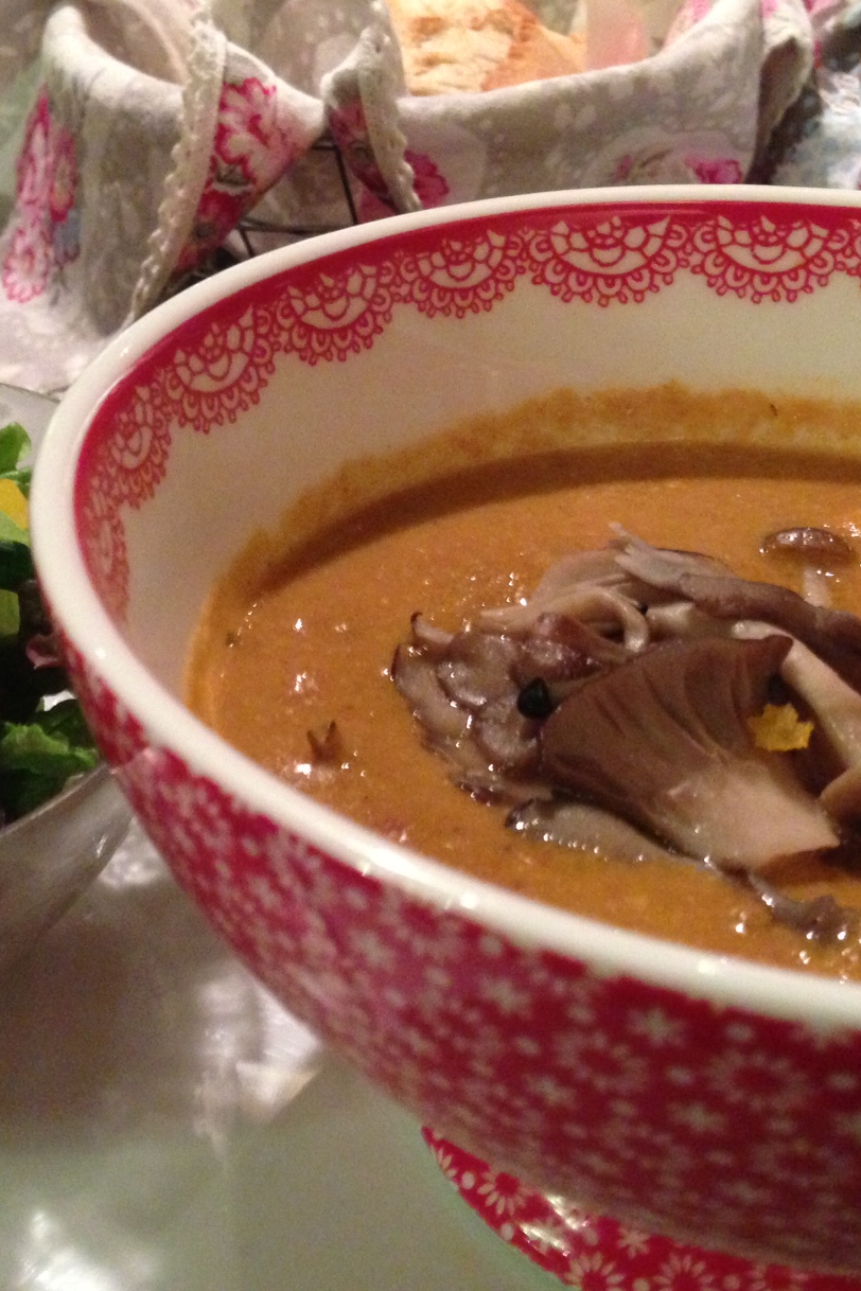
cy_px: 646
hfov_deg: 29.2
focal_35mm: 46
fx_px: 1650
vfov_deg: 42.7
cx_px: 345
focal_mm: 4.13
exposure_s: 1/15
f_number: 2.4
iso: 500
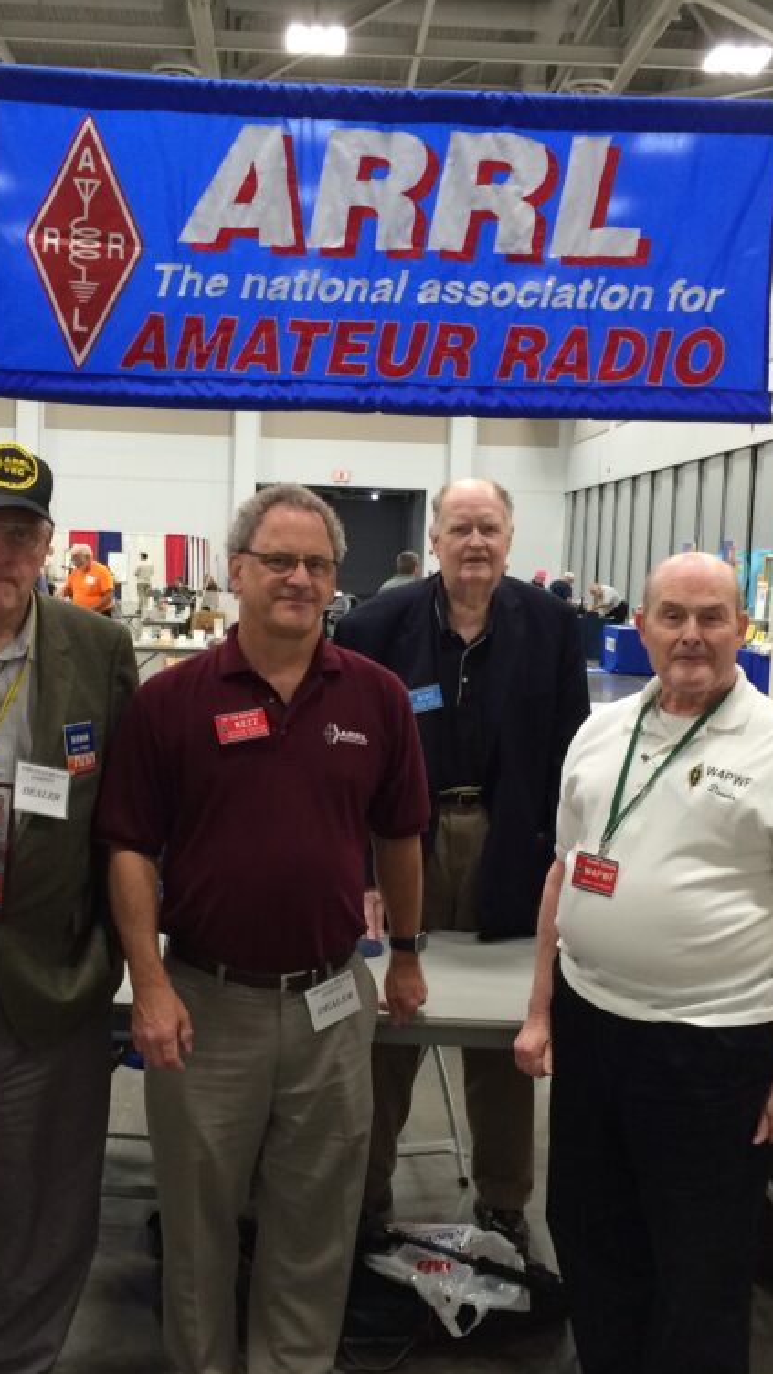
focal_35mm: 43
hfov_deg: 27.7
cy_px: 692
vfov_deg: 47.4
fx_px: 1567
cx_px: 325
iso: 100
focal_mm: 4.15
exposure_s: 1/30
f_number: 2.2
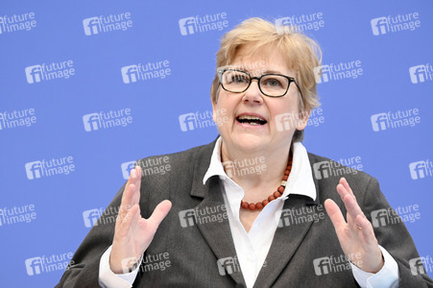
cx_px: 216
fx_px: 1502
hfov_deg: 16.4
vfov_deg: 11.0
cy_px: 144
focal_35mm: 125
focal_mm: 125
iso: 2500
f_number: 4.5
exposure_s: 1/400
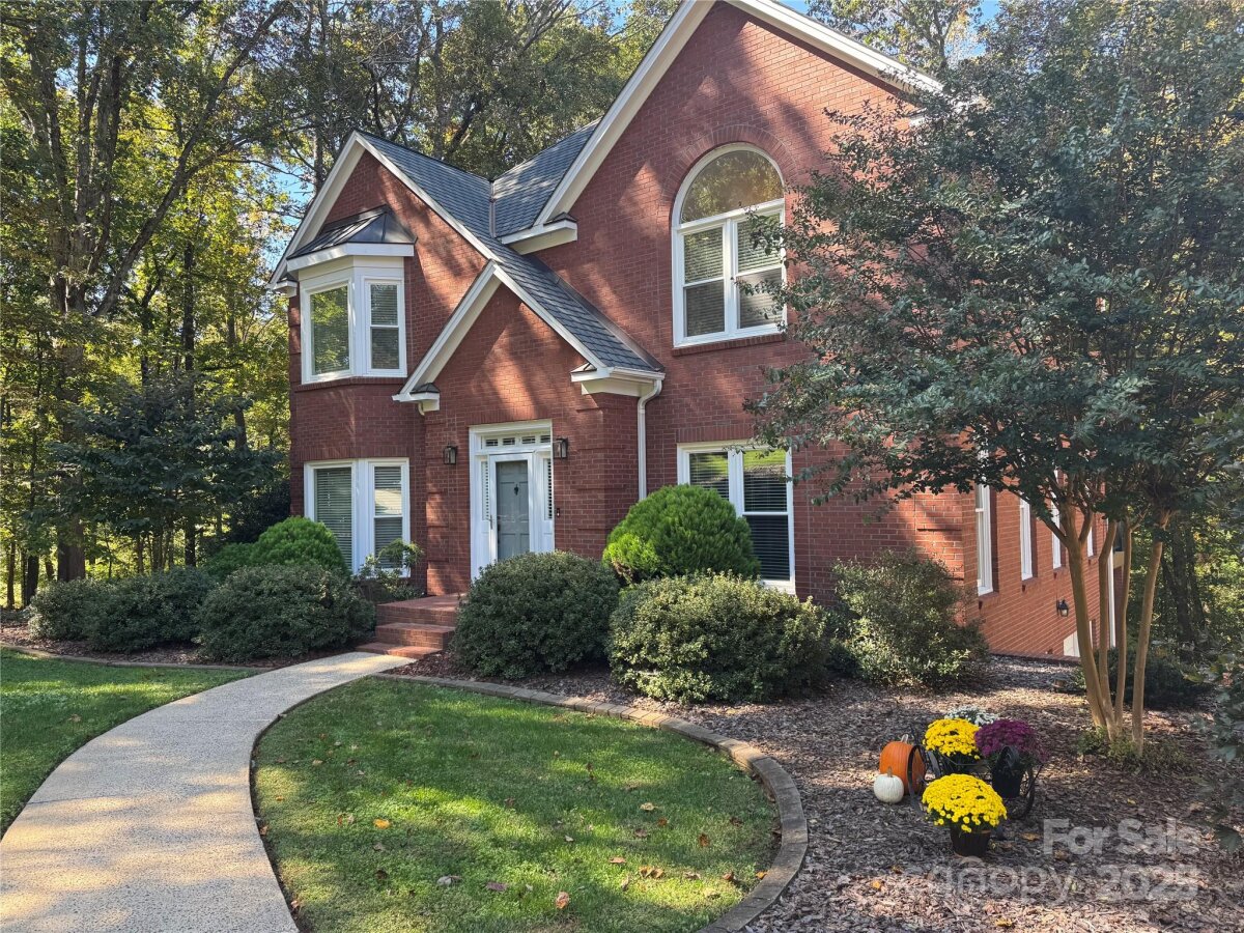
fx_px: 862
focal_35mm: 24
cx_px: 622
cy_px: 466
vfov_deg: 56.8
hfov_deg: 71.6
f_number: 1.78
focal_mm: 6.76
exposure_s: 1/230
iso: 64
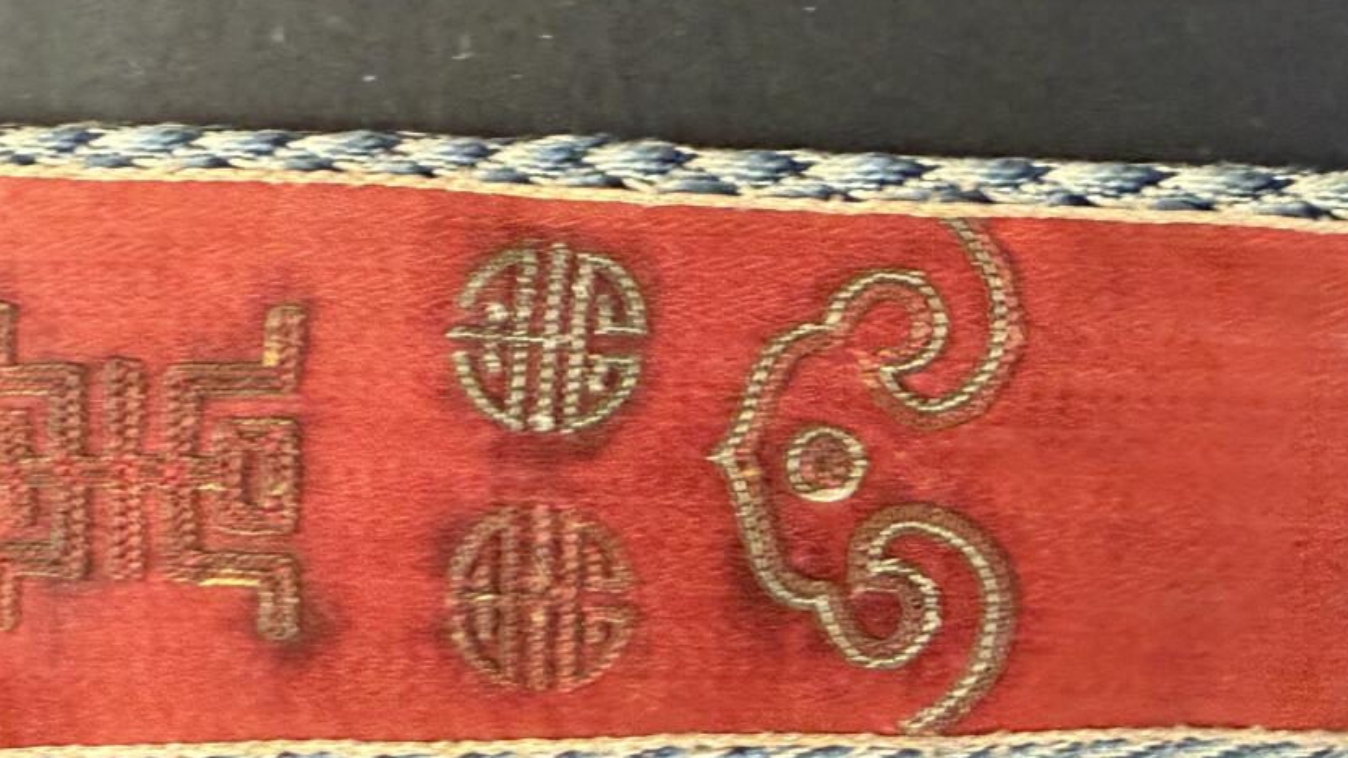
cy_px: 290
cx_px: 562
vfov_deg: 27.0
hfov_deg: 46.2
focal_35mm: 44
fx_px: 1573
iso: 640
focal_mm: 2.22
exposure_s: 1/60
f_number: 2.2
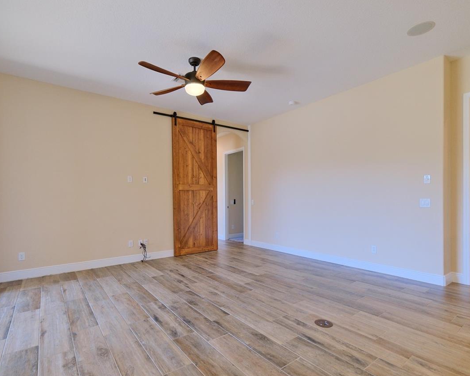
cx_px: 223
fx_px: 236
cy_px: 204
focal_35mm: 17
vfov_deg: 76.8
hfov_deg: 89.6
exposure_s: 1/60
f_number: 4
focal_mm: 8
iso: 640
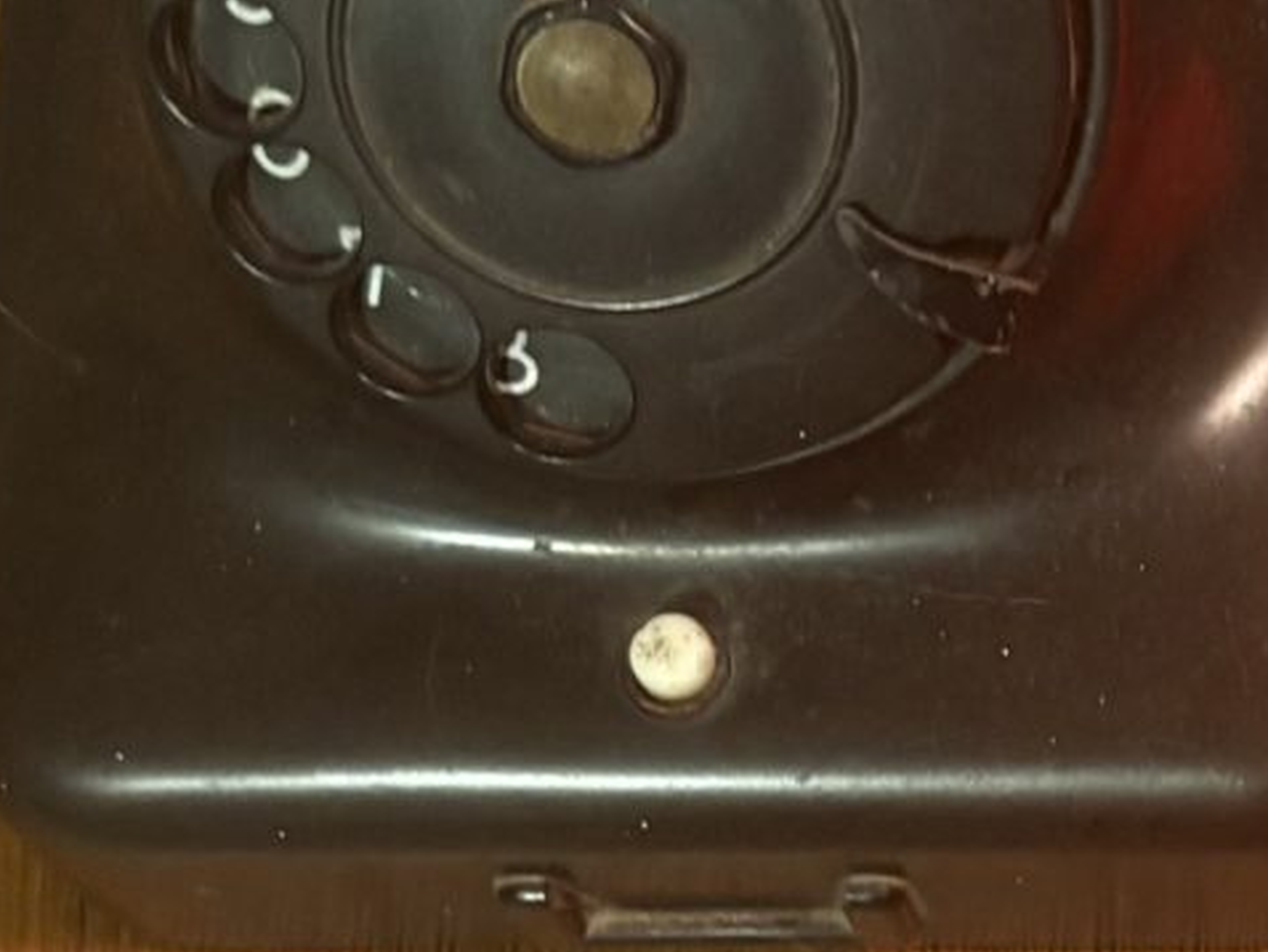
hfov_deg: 18.6
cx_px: 1350
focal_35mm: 102
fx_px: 3737
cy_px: 671
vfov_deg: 14.5
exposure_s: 1/25
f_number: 1.6
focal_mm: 5.96
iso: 640
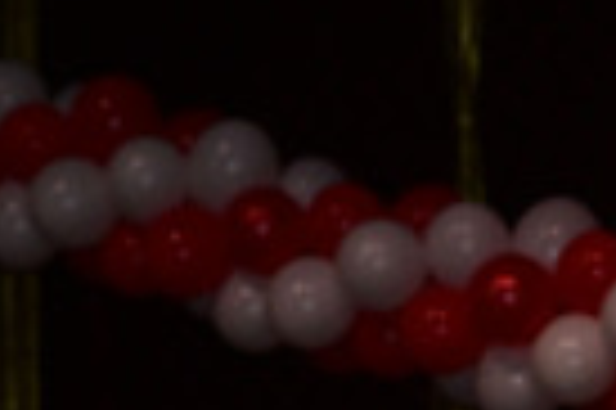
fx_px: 3948
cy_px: 590
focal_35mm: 231
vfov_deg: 5.9
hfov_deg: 8.7
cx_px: 996
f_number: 5.6
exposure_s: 1/200
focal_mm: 70
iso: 4000
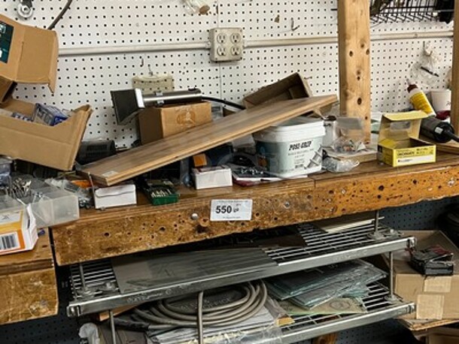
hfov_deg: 67.3
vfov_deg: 53.1
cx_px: 230
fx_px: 345
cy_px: 172
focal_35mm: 26
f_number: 1.5
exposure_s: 1/40
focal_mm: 5.7
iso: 500
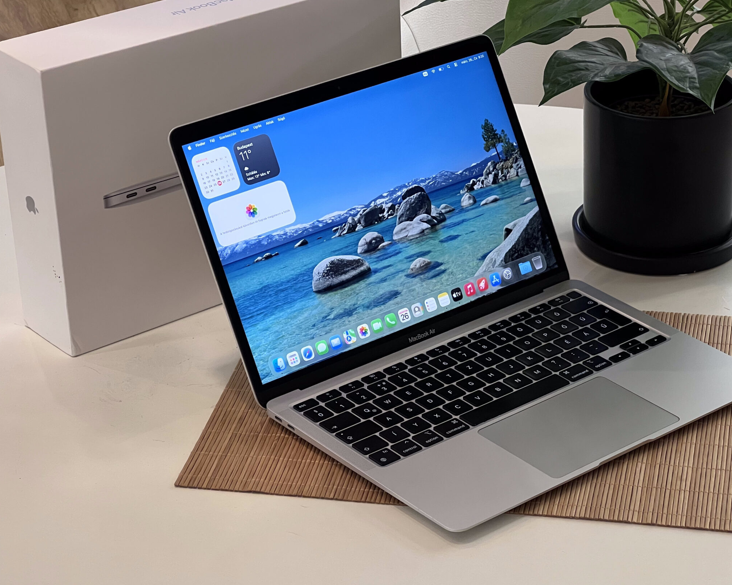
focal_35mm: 95
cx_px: 409
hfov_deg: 20.2
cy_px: 299
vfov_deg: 16.2
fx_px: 2058
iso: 200
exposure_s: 1/50
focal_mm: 9
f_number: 2.8
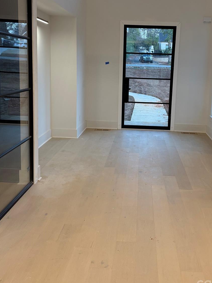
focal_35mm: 33
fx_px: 269
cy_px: 100
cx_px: 137
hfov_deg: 42.5
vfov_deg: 54.5
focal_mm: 6.76
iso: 250
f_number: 1.78
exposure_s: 1/120
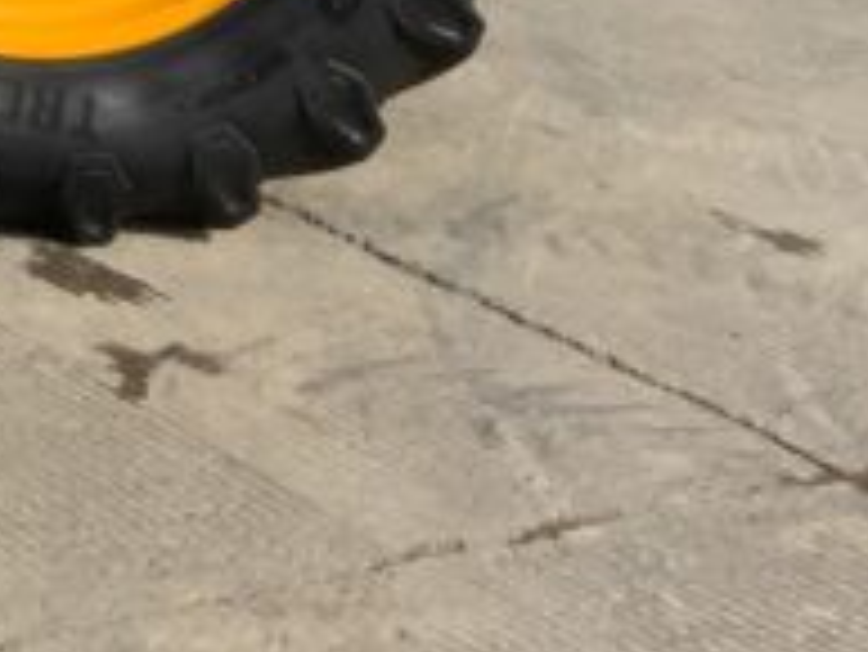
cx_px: -751
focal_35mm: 154
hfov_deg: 11.7
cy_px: -854
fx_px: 3864
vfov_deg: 8.8
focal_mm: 3
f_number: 1.8
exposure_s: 1/1730
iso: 16
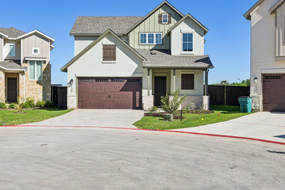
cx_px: 145
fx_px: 309
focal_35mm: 39
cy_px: 91
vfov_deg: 34.2
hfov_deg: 49.6
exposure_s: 1/750
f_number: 6.7
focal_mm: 21
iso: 100
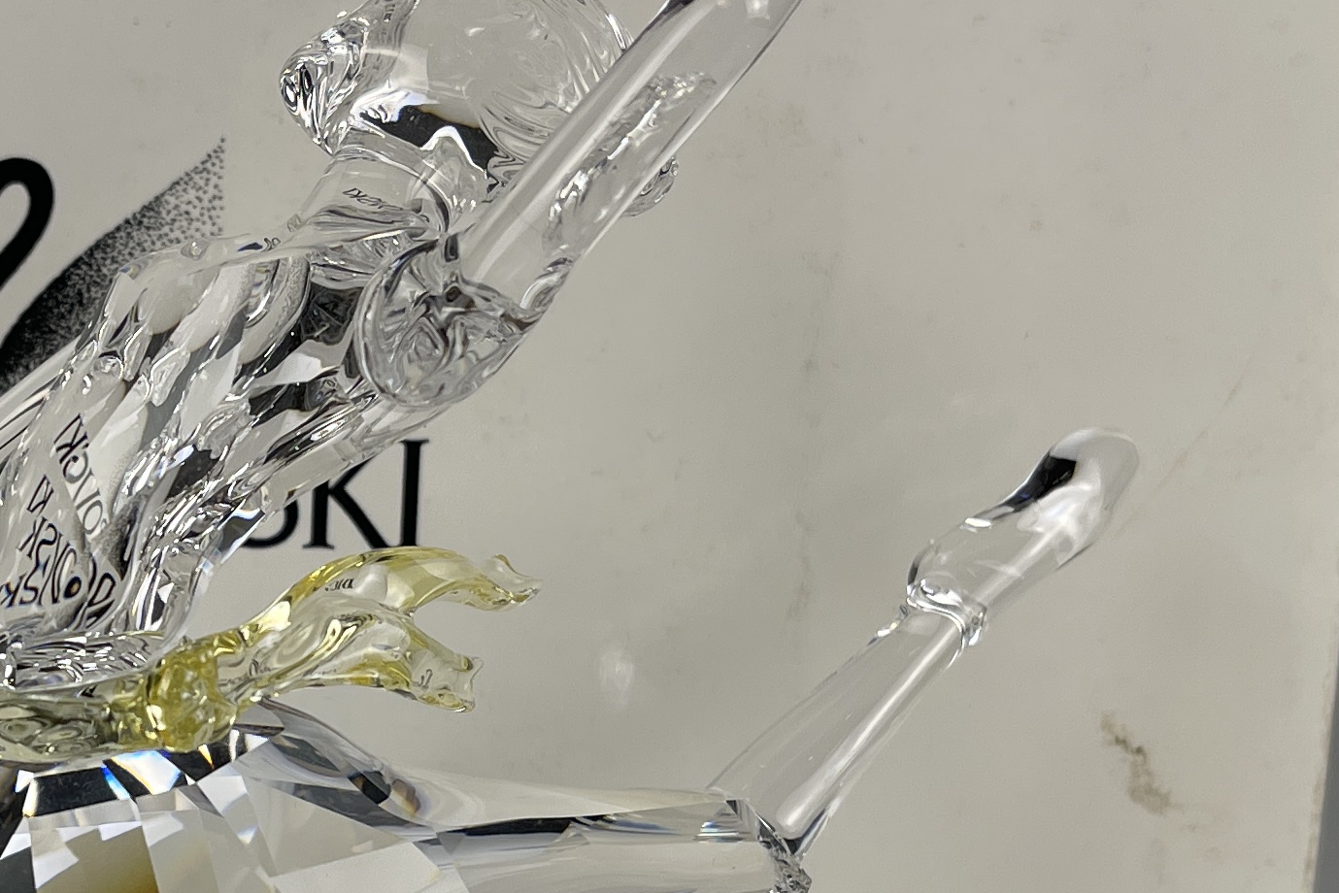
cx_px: 187
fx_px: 2827
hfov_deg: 26.0
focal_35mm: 76
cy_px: 779
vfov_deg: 17.7
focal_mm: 5.1
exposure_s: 1/345
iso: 32
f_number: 1.6
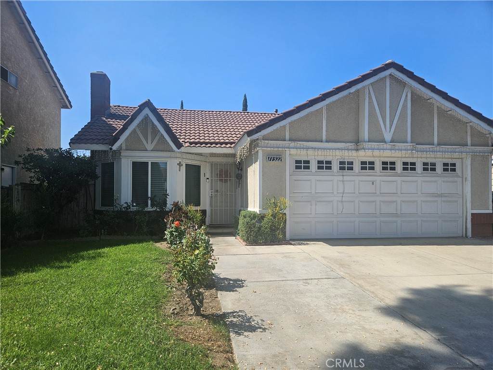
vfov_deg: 58.9
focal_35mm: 23
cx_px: 246
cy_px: 185
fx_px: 328
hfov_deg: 73.9
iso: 25
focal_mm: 5.4
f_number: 1.8
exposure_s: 1/1994
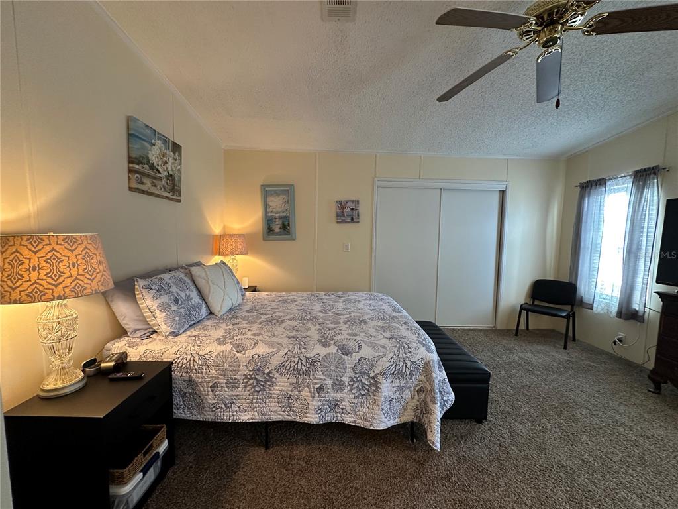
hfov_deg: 102.1
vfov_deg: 85.7
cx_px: 339
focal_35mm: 14
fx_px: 274
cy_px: 254
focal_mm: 2.22
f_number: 2.2
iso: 160
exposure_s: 1/60
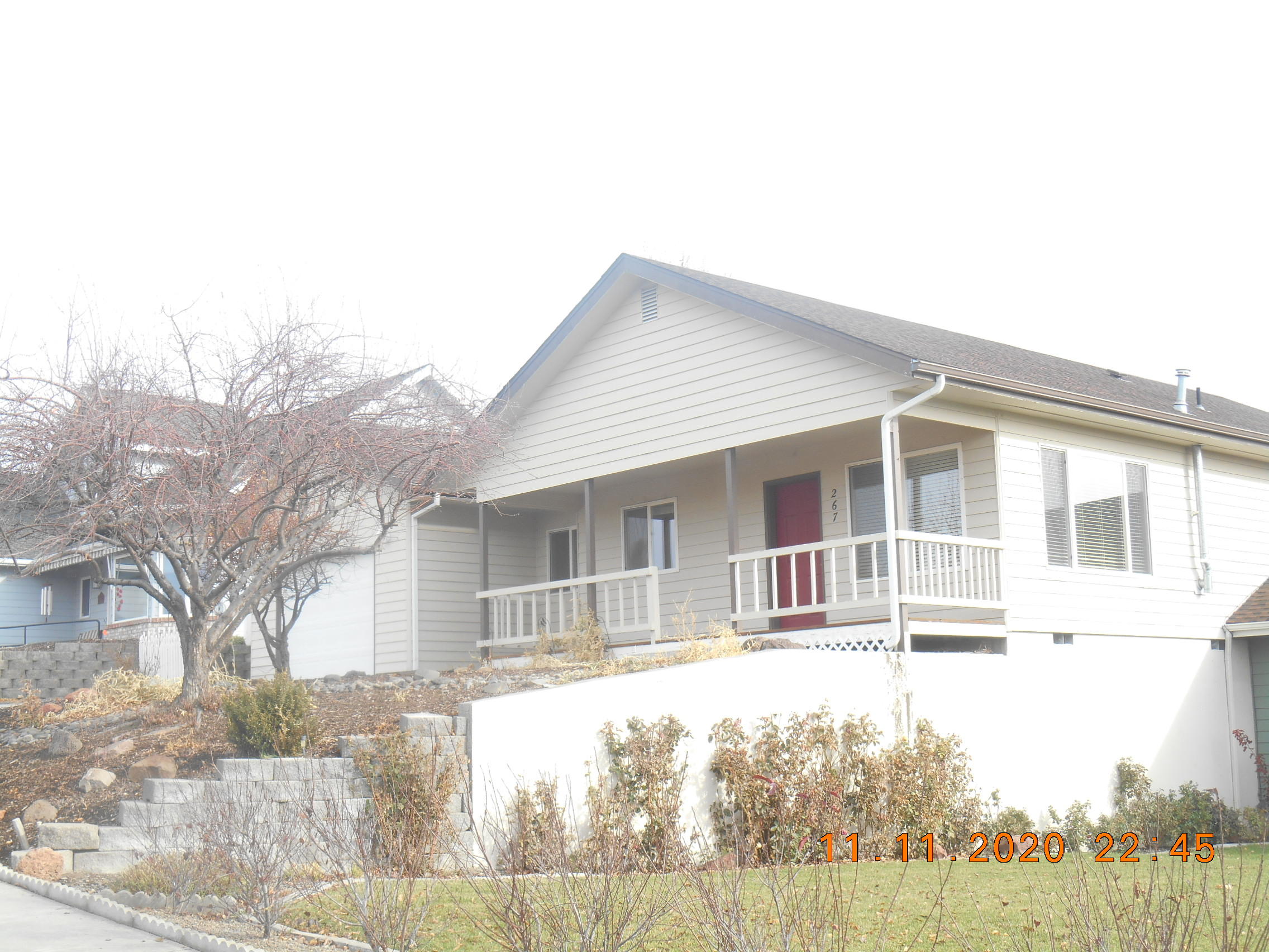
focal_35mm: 46
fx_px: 1686
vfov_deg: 31.5
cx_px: 634
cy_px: 476
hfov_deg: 41.2
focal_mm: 8.3
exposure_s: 1/125
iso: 80
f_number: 4
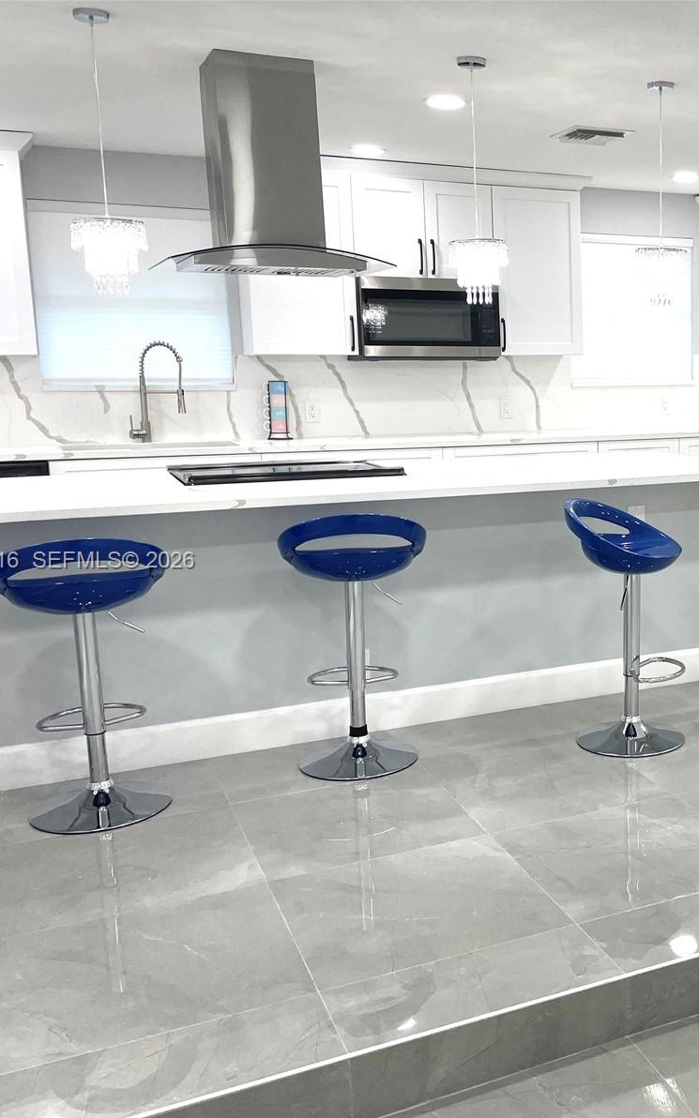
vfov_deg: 52.7
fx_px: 1128
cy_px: 562
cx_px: 653
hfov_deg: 32.4
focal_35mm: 37
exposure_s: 1/120
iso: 50
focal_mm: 4.2
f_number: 1.6
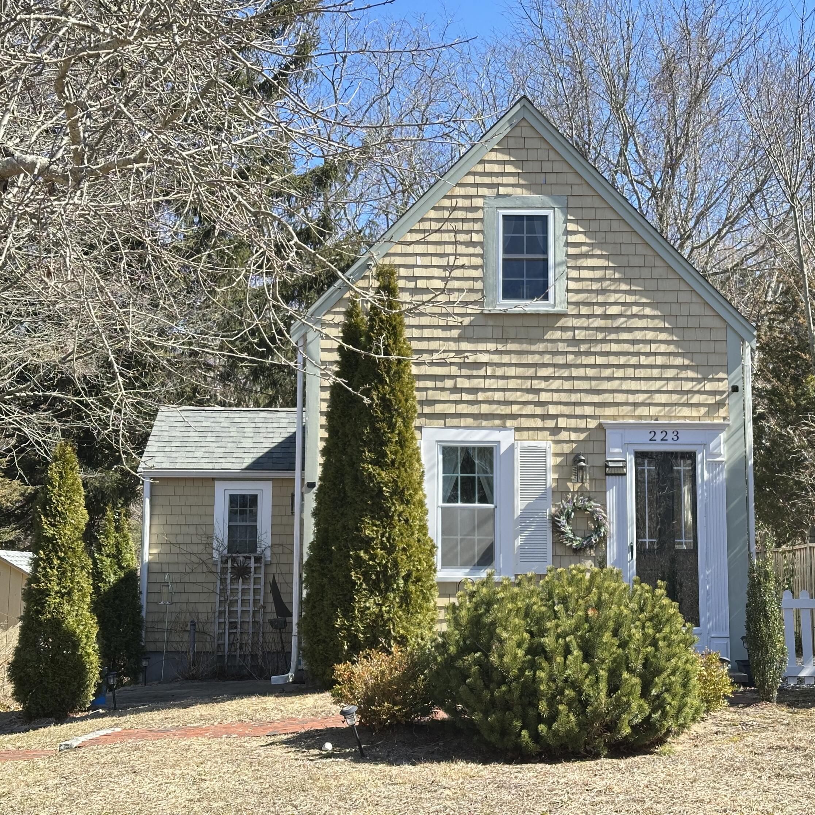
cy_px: 405
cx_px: 460
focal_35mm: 57
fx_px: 1518
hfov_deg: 30.0
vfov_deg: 30.0
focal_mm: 6.86
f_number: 1.78
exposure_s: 1/1030
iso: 64
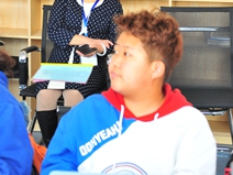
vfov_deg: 13.6
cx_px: 29
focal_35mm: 109
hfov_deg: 17.8
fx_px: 734
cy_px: 65
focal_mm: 40
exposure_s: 1/125
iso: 800
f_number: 4
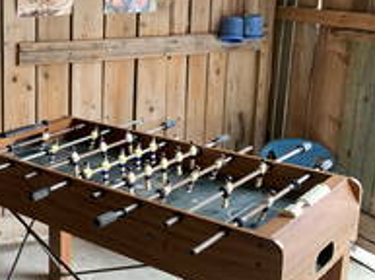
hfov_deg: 32.8
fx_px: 584
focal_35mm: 54
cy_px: 95
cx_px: 4
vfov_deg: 26.8
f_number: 1.8
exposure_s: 1/60
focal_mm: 4.25
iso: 100
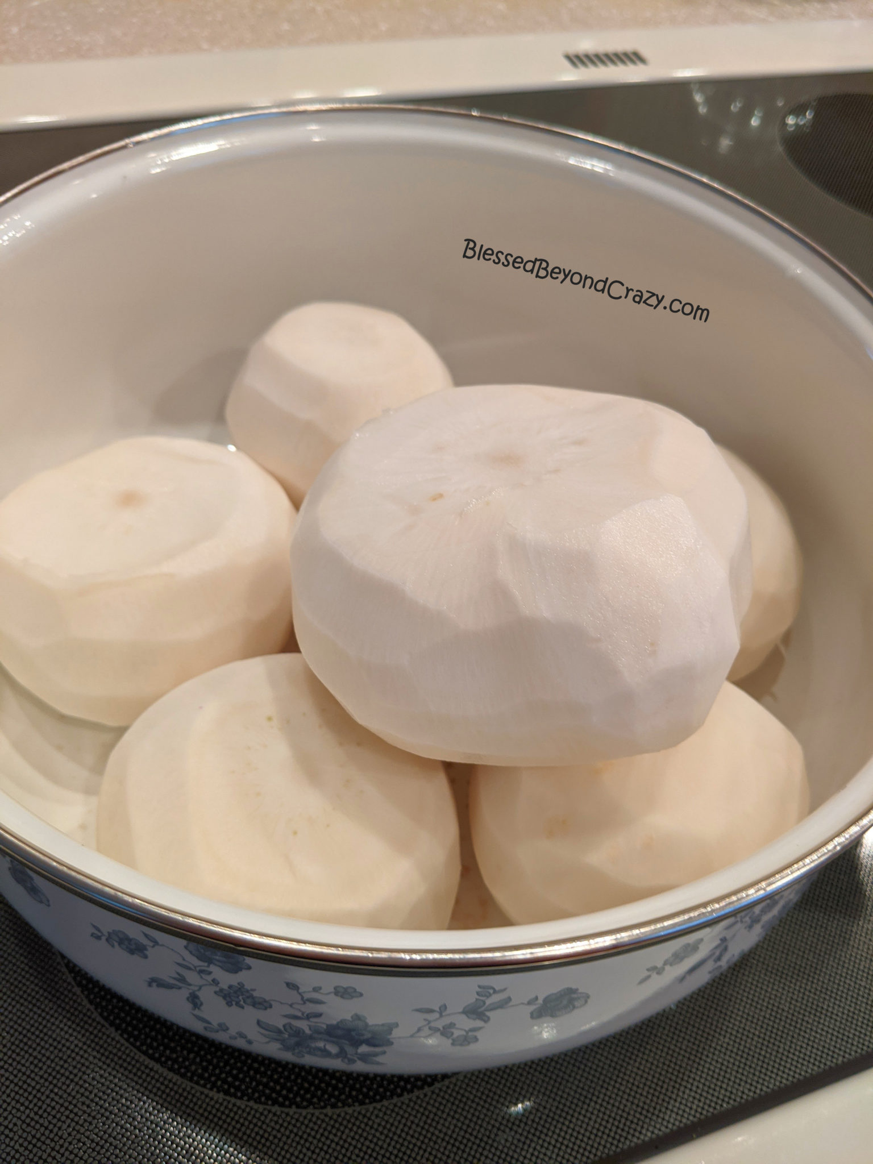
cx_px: 436
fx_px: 908
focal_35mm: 27
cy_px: 582
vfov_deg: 65.3
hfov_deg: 51.4
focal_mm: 4.44
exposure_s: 1/30
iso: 144
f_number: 1.8
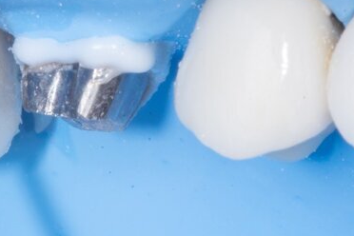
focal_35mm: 383
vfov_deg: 3.6
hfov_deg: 5.4
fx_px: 3768
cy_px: 158
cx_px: 138
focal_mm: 105
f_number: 32
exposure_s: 1/125
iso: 100
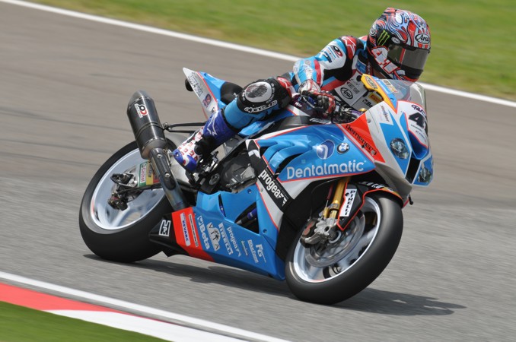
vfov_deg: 1.8
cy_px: 171
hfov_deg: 2.8
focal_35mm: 750
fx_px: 10735
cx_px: 258
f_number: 10
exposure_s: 1/500
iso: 200
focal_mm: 500
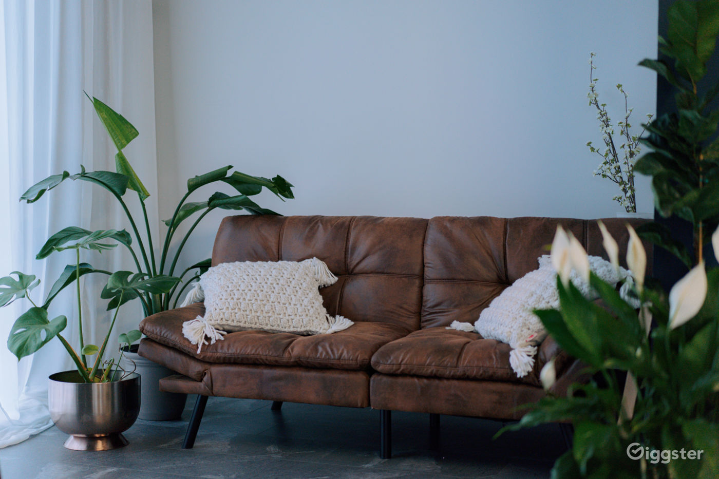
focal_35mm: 55
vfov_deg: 24.6
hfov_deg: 36.3
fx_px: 1098
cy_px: 240
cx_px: 360
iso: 250
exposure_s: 1/200
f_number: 1.8
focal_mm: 55
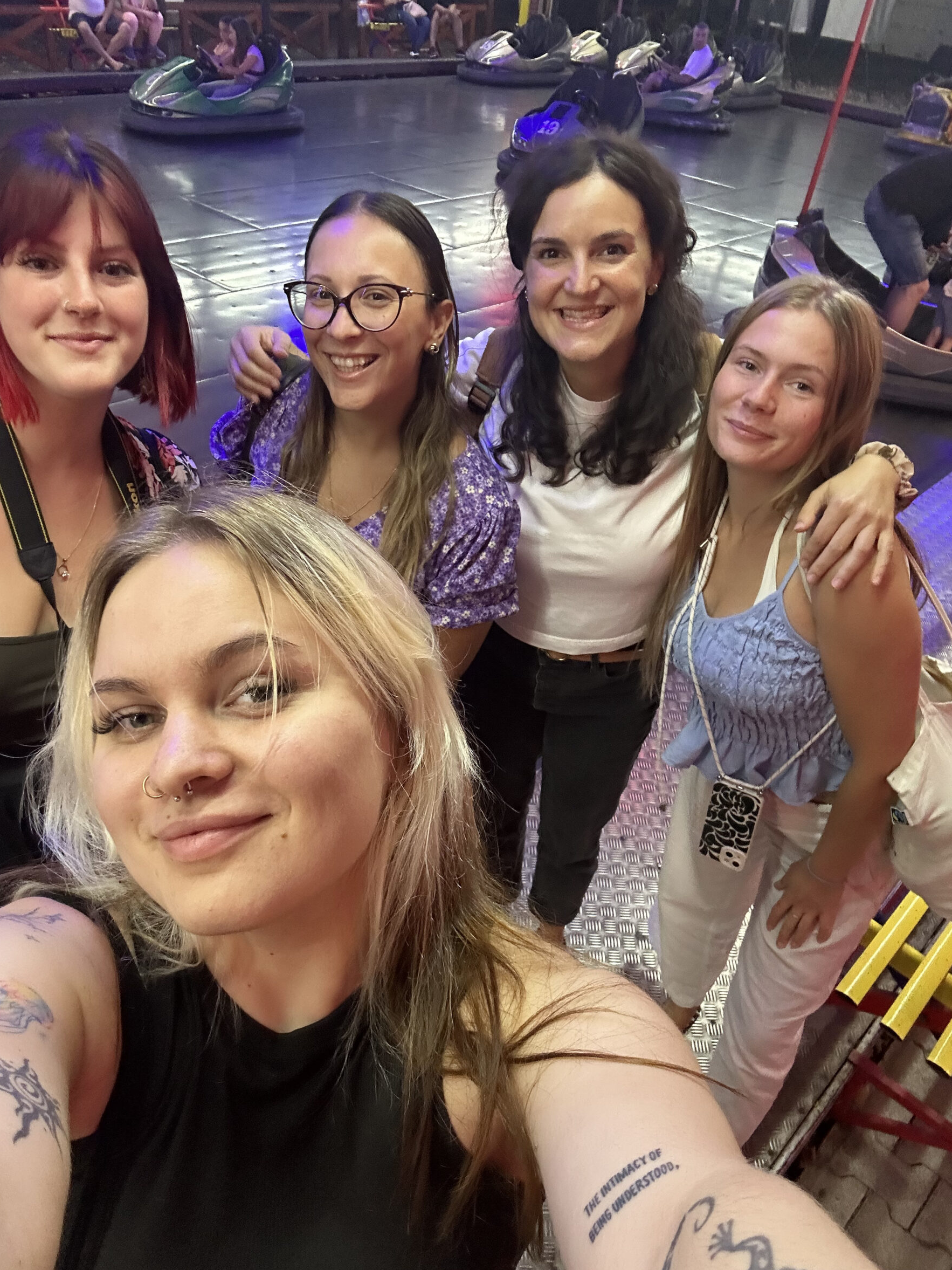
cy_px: 667
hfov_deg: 54.9
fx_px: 917
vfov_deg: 69.4
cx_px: 454
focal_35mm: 25
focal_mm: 2.69
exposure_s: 1/50
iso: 200
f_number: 1.9
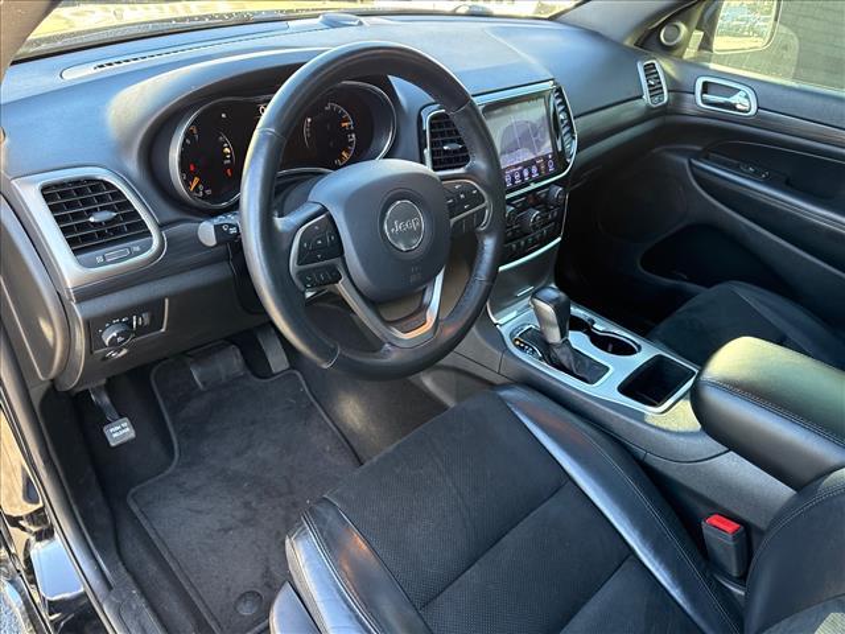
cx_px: 422
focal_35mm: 24
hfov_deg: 71.6
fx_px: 586
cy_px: 317
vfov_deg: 56.8
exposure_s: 1/117
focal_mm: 6.76
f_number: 1.78
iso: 200
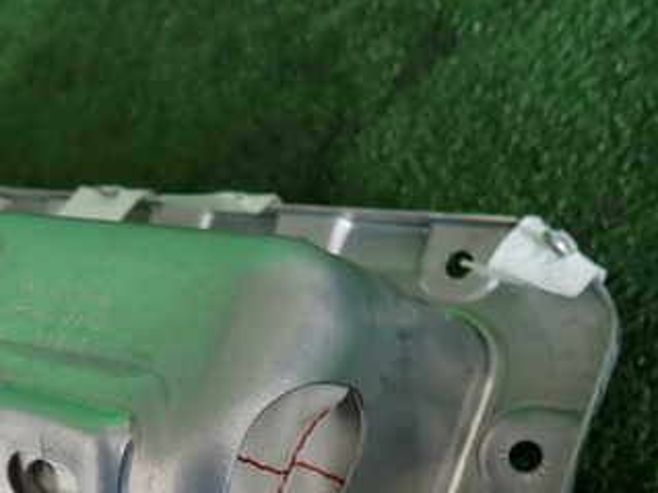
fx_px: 893
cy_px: 462
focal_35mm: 47
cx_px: 157
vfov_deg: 29.3
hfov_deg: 39.3
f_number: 2
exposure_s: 1/100
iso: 100
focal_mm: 4.5
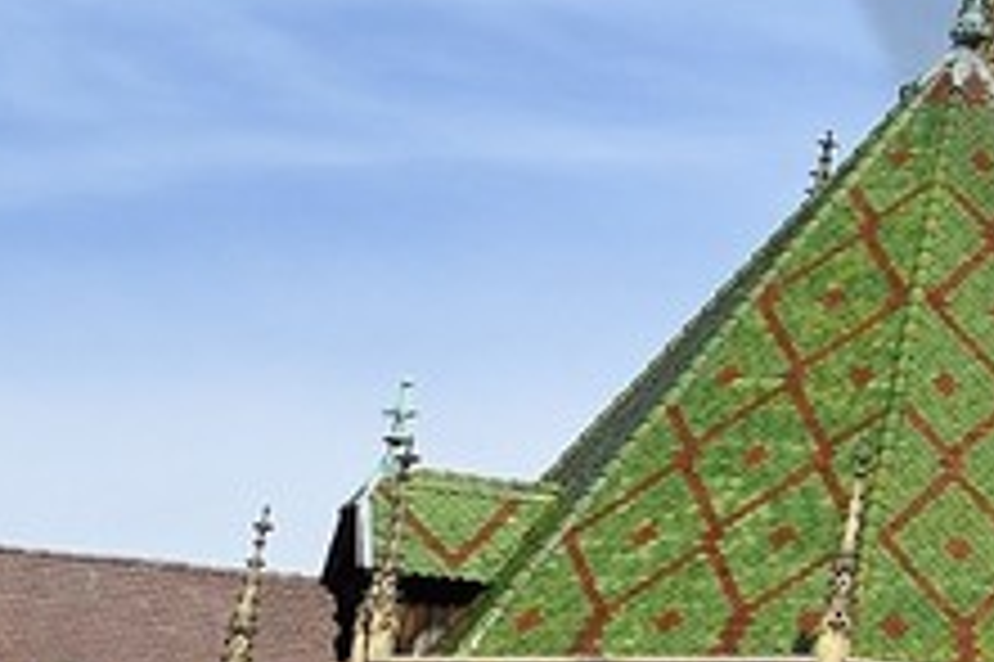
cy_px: -838
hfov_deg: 10.1
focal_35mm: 174
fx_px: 4801
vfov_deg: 7.4
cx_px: 2496
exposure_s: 1/250
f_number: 14
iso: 200
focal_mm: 24
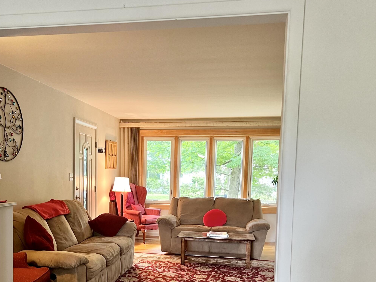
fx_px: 424
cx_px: 141
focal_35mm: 39
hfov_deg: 47.4
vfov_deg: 36.1
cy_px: 206
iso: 200
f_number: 1.5
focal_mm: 5.7
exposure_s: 1/60
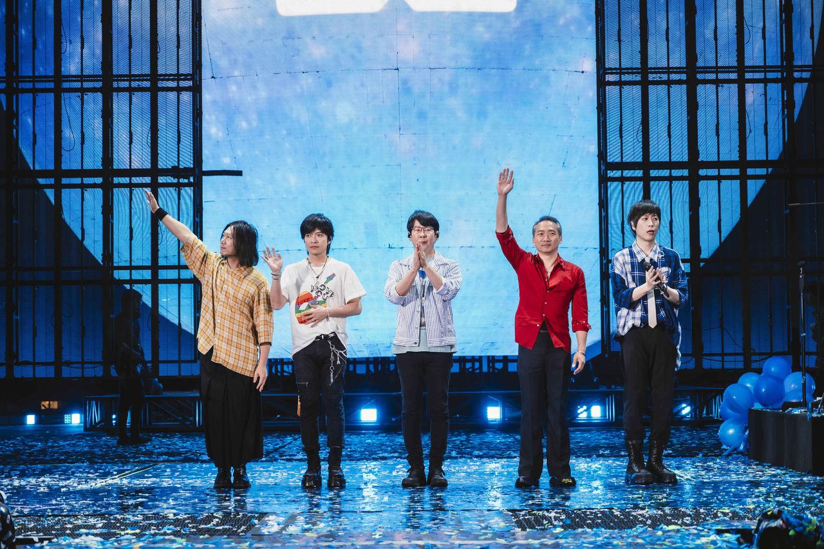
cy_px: 274
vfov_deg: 19.4
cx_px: 412
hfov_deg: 28.9
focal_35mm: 70
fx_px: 1601
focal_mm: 70
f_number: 4
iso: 1250
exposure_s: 1/640
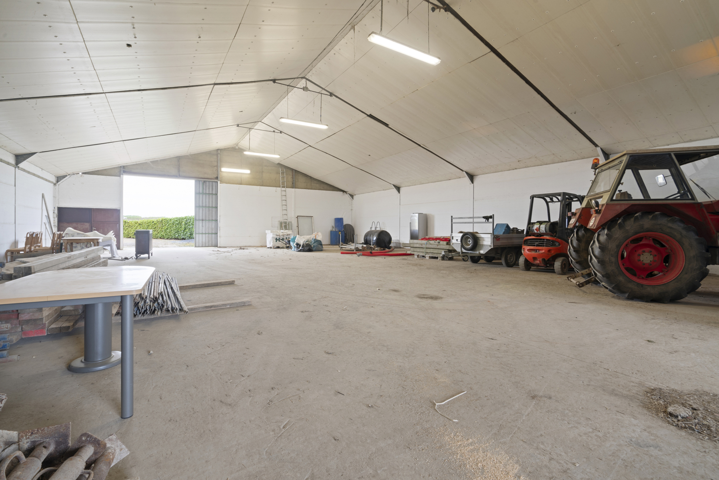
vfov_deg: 73.8
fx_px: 320
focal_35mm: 16
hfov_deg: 96.7
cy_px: 240
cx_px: 360
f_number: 11
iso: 250
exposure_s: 3.2
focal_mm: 16
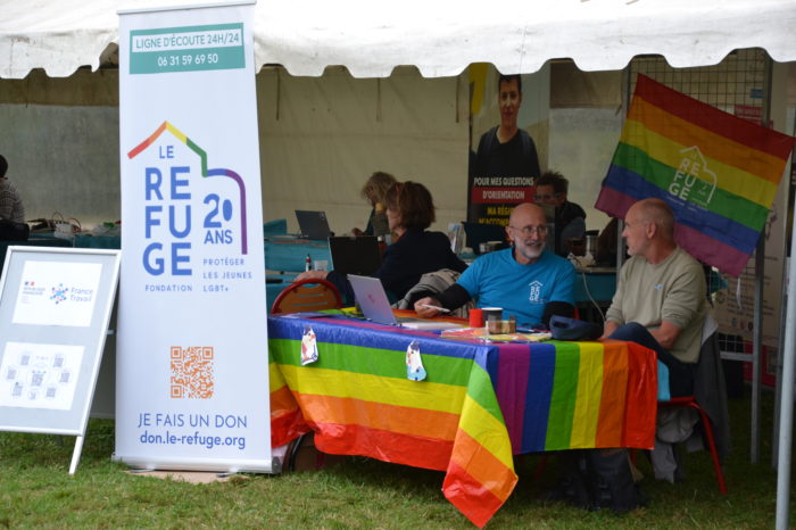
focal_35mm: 120
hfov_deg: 17.1
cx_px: 398
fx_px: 2652
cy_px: 265
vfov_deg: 11.4
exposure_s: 1/160
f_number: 5.3
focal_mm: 80
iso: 400
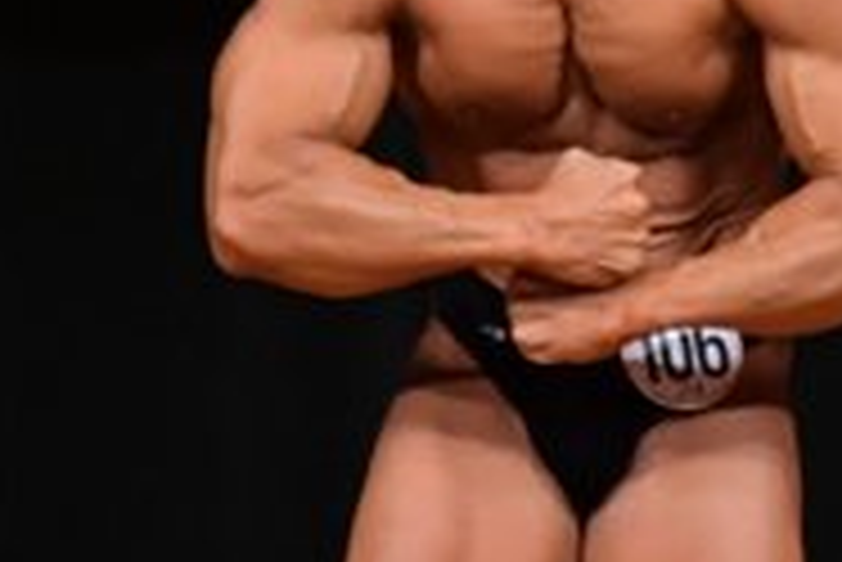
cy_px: 441
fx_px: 30498
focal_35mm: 1303
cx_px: 543
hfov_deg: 1.6
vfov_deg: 1.1
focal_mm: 210
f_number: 5.6
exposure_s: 1/400
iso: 4000
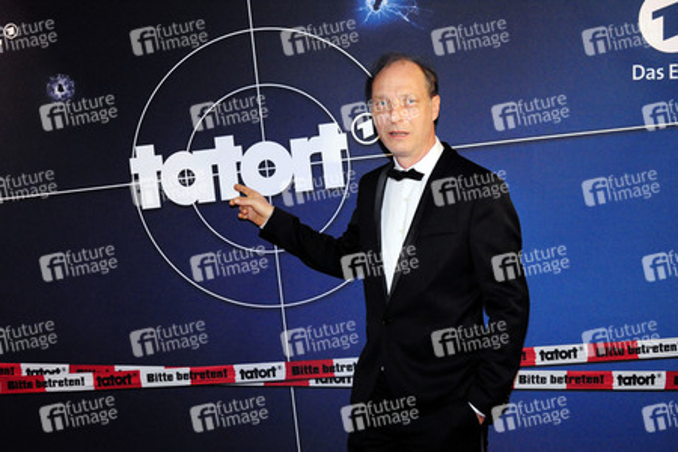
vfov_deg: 33.0
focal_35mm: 40
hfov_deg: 47.9
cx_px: 339
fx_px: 763
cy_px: 226
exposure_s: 1/60
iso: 3200
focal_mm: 27
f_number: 8
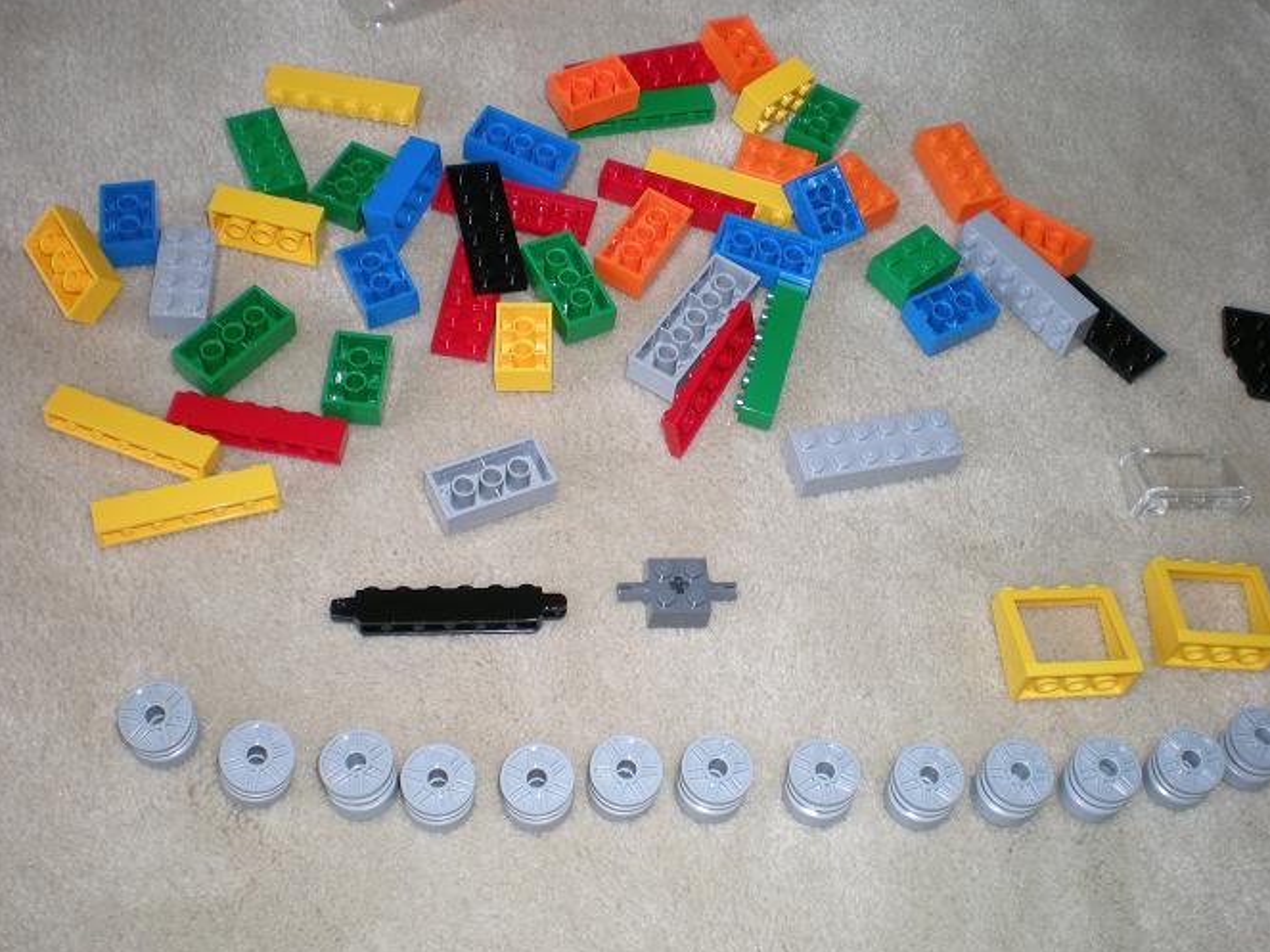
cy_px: 471
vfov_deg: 32.9
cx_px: 657
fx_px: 1614
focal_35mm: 44
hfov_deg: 42.9
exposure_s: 1/30
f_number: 3.1
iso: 64
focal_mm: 6.3
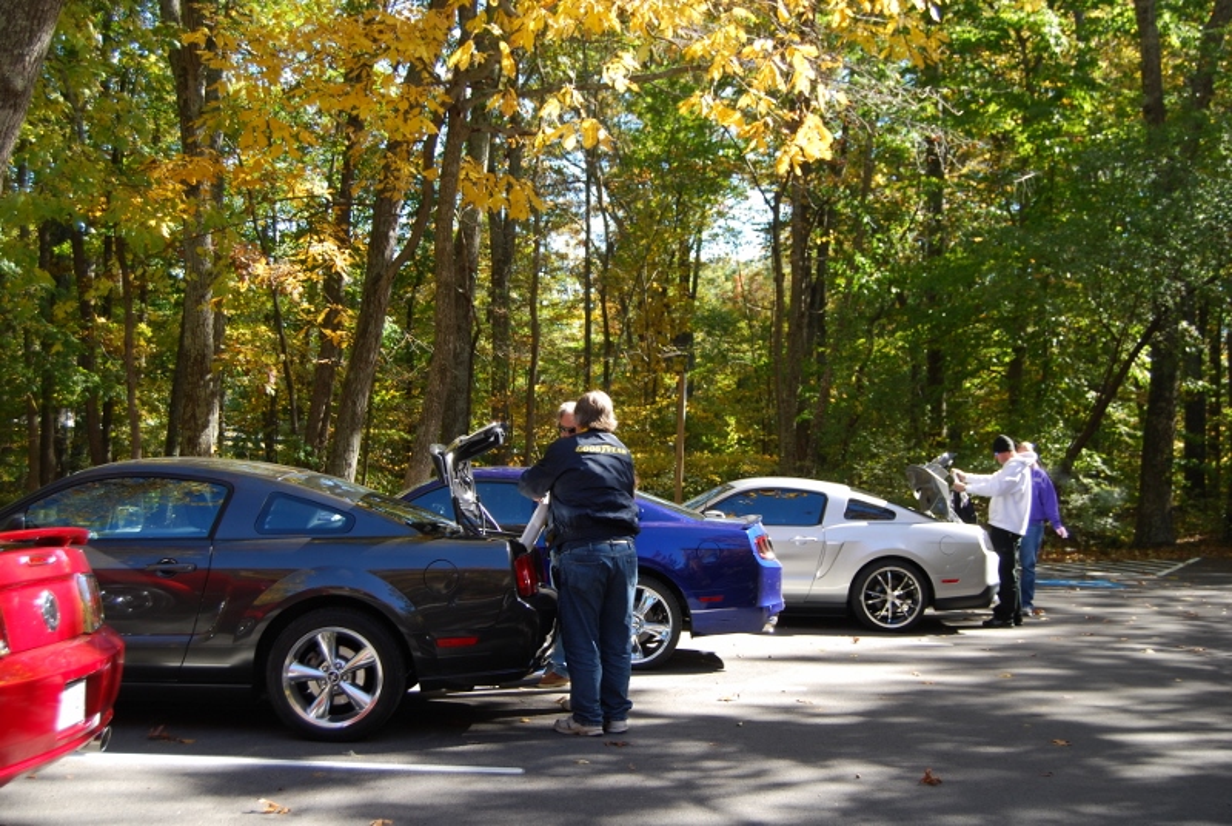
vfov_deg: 29.0
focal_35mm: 46
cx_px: 616
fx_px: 1594
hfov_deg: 42.3
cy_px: 413
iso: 200
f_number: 5.6
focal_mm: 31
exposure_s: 1/125
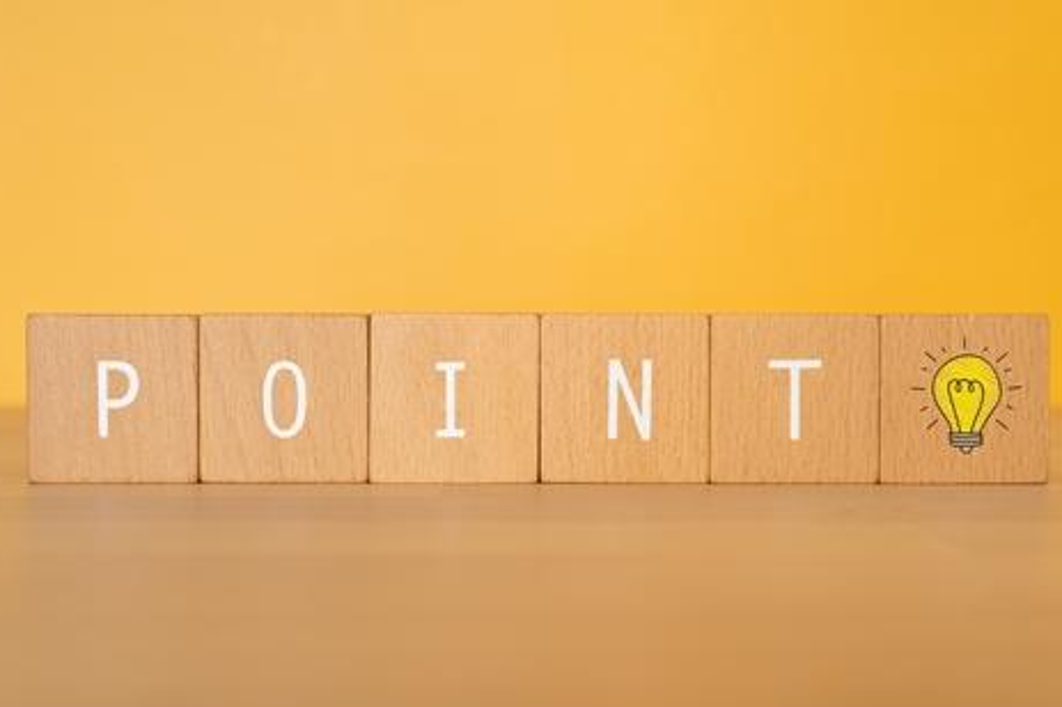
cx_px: 539
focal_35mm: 54
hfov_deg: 36.9
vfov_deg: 25.0
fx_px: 1592
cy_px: 343
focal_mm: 50
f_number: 6.3
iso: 100
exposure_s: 1/4
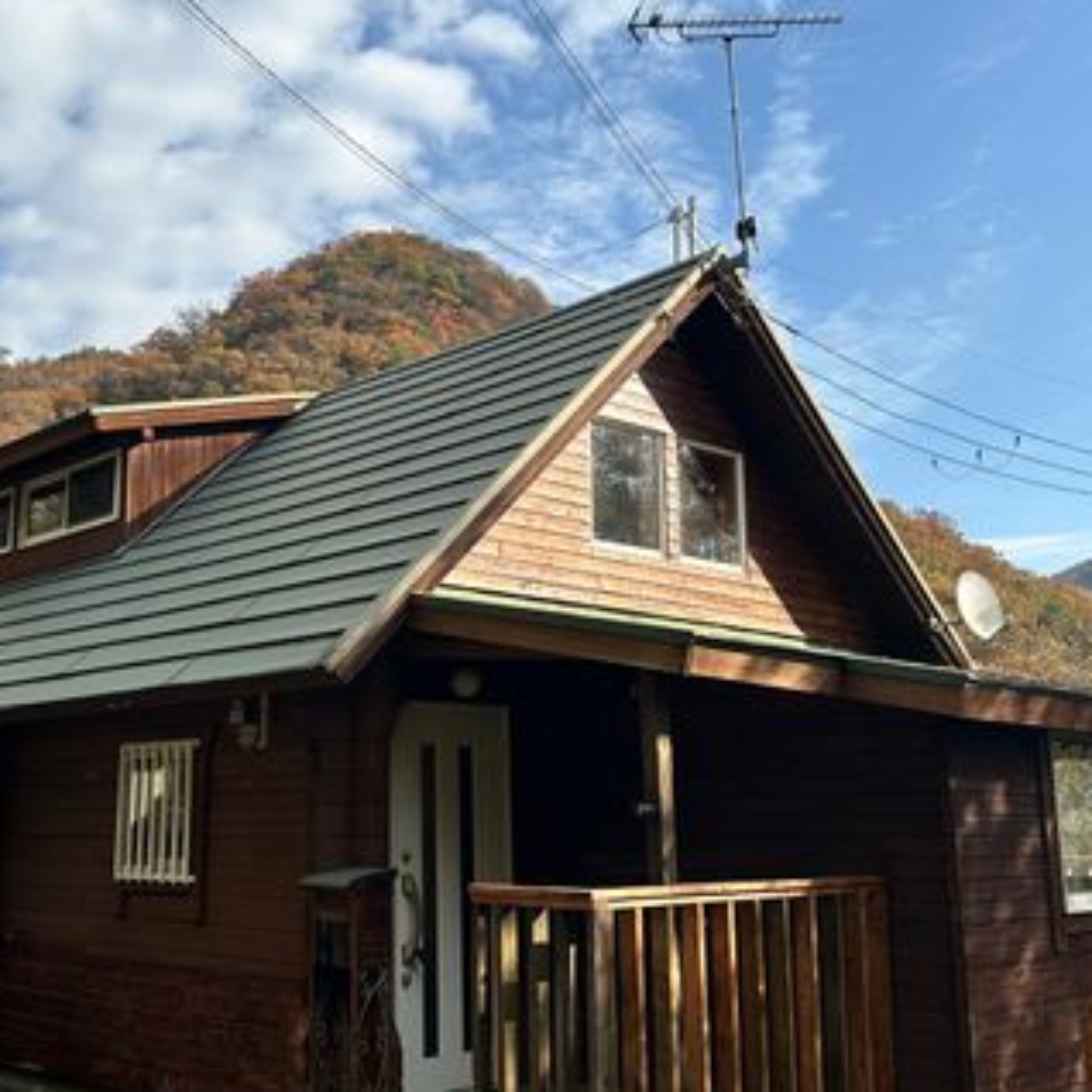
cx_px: 429
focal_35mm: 40
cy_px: 522
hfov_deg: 41.6
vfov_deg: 41.8
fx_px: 1428
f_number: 1.78
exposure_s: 1/4184
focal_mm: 6.86
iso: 80
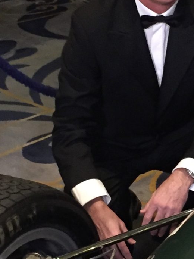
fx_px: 800
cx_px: 202
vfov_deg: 18.3
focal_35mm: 107
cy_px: 166
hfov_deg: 13.6
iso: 320
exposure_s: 1/17
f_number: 2.2
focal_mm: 4.15
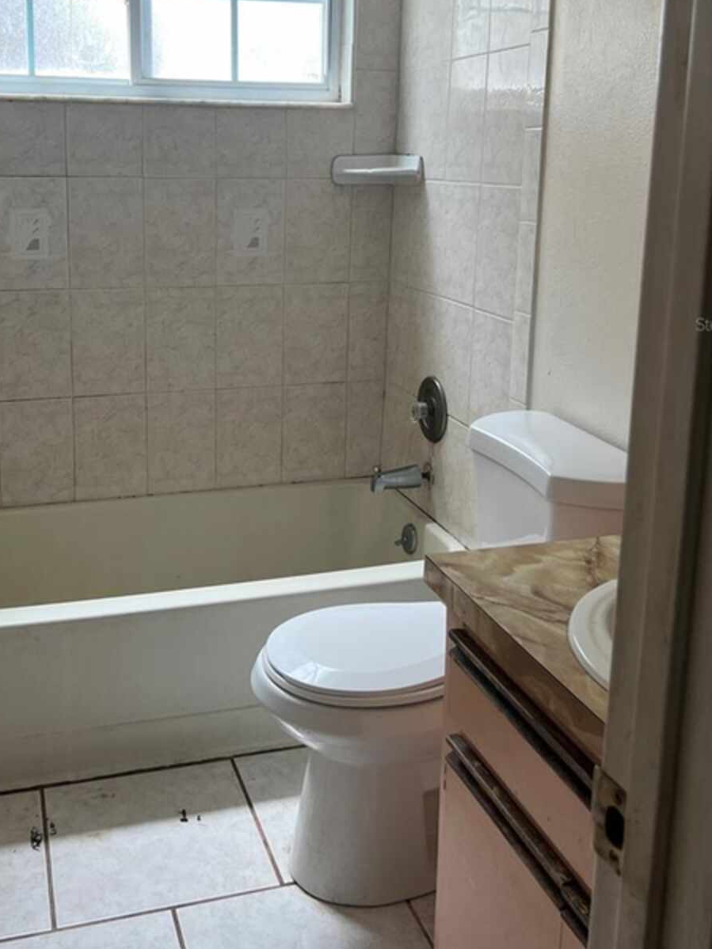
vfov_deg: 49.4
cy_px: 324
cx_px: 268
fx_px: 1015
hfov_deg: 38.4
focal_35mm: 37
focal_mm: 5.7
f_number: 1.5
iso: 32
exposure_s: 1/120
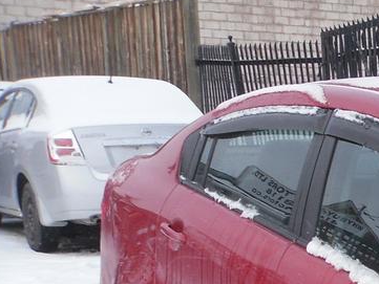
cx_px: 659
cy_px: 402
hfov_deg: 14.2
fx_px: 1358
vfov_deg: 11.5
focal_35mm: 124
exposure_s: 1/125
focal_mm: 6.3
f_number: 8.2
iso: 80
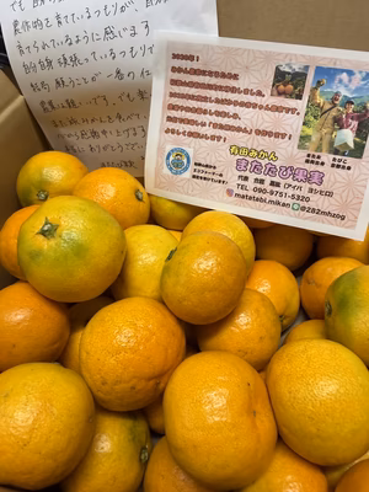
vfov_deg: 71.6
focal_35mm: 24
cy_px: 246
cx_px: 184
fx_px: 341
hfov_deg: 56.8
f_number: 2.2
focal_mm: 2.22
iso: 200
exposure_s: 1/62
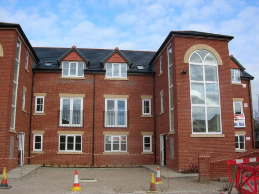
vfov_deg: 40.6
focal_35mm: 35
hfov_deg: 52.7
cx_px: 130
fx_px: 262
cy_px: 97
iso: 50
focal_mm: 5.8
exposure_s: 1/227
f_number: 5.6
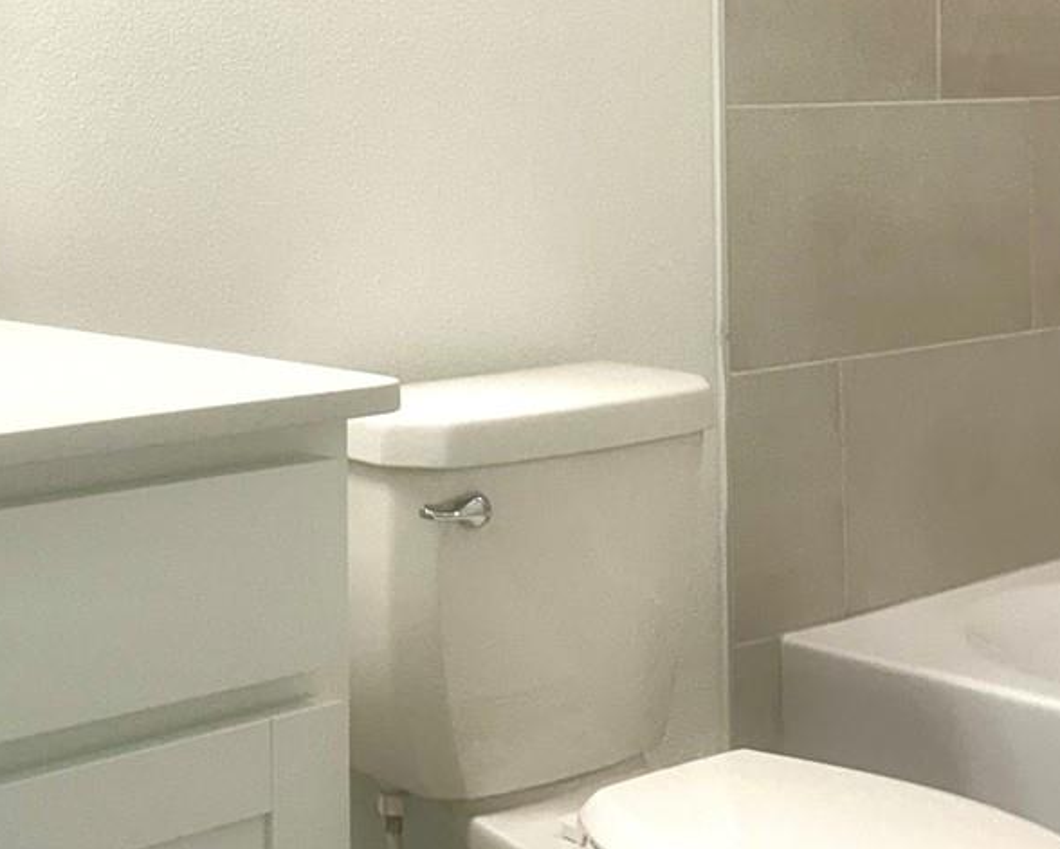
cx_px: 279
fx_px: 2166
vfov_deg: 21.5
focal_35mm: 69
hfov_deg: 27.2
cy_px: 29
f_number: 1.5
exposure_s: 1/120
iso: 50
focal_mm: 5.7
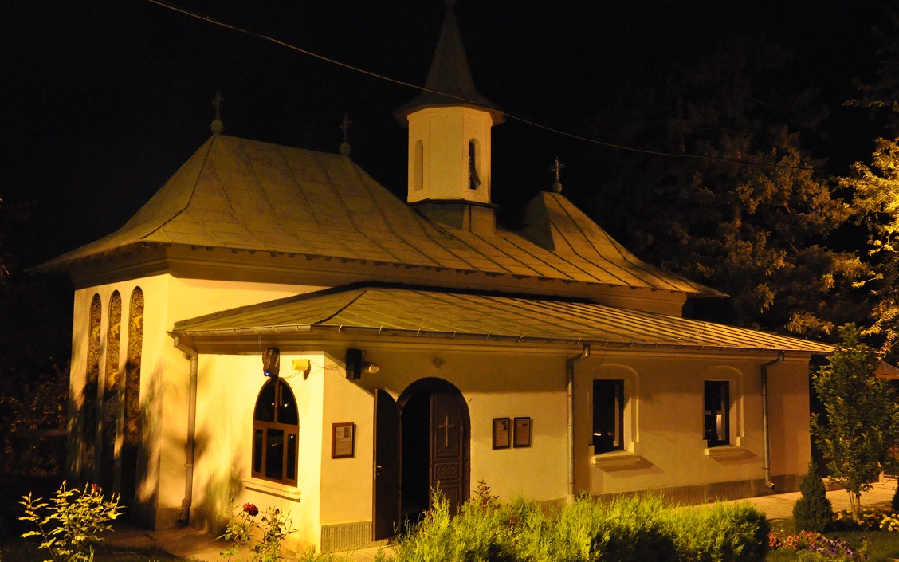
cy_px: 275
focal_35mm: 39
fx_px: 956
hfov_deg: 50.4
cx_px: 438
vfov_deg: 32.8
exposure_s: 1/6
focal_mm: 24
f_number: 5.6
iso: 3200
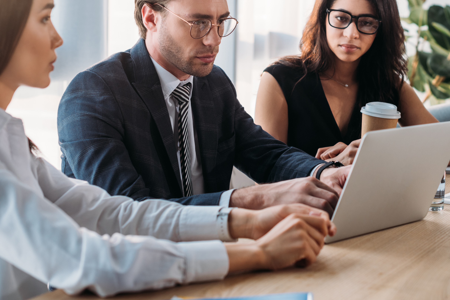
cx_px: 285
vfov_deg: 17.6
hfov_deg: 26.2
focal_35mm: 77
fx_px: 963
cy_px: 82
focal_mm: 50
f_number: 3.5
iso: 200
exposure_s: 1/200
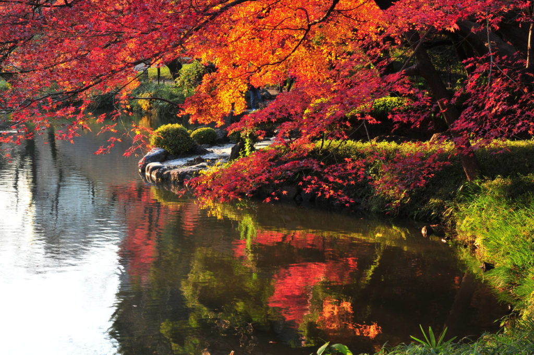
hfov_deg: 27.0
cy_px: 178
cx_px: 267
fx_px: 1111
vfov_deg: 18.1
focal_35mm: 75
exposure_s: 1/8
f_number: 11
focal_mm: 50
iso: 200
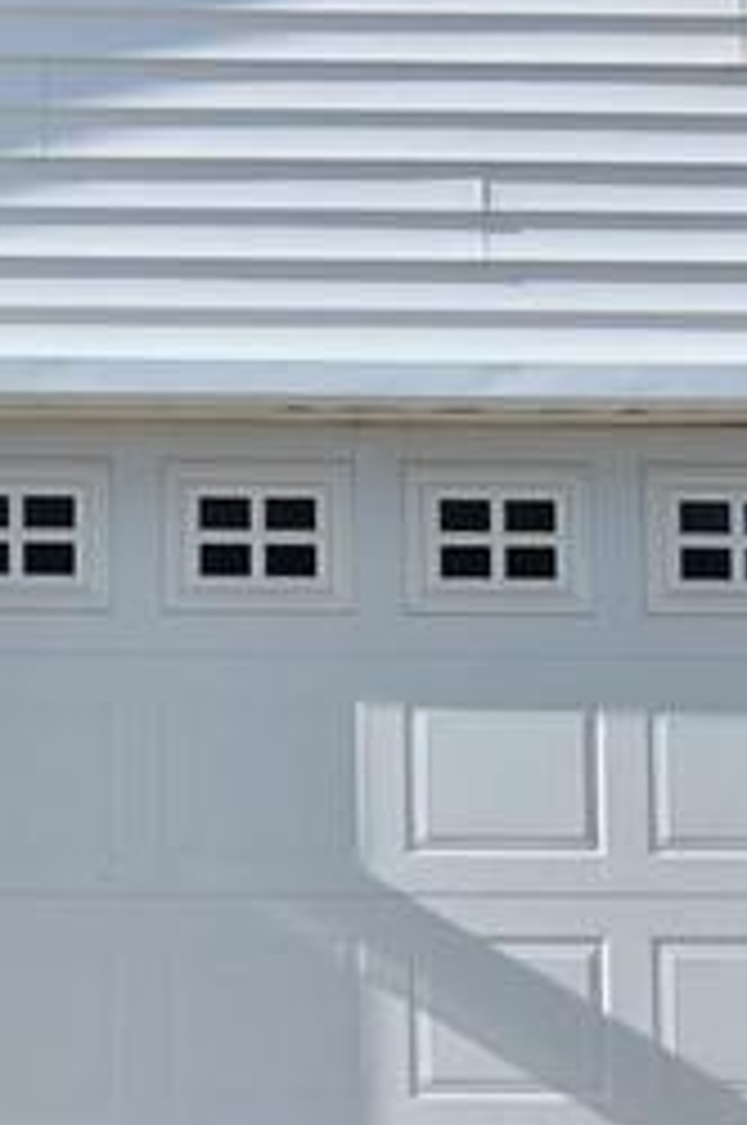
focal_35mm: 69
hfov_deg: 18.2
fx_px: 2153
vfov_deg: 29.1
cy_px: 720
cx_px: -256
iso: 100
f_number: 8
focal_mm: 16
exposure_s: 1/500
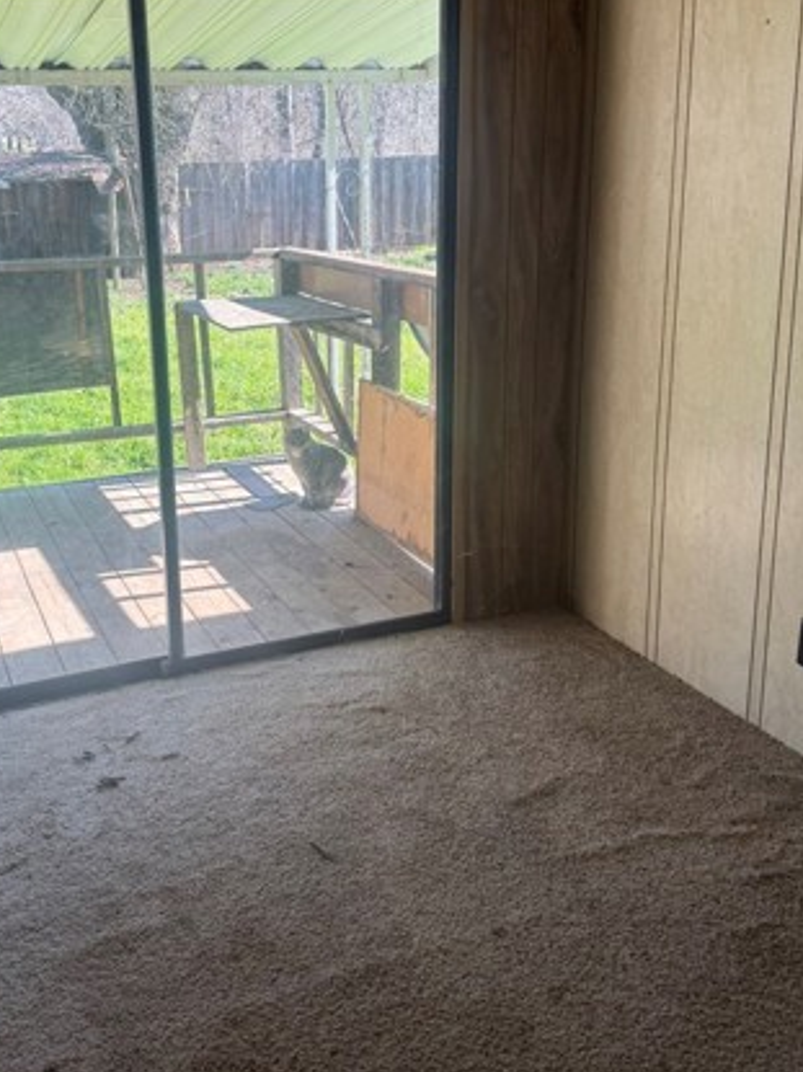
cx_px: 292
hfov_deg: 38.4
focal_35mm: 37
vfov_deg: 49.8
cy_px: 424
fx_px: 1145
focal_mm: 6.76
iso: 64
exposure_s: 1/248
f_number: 1.78
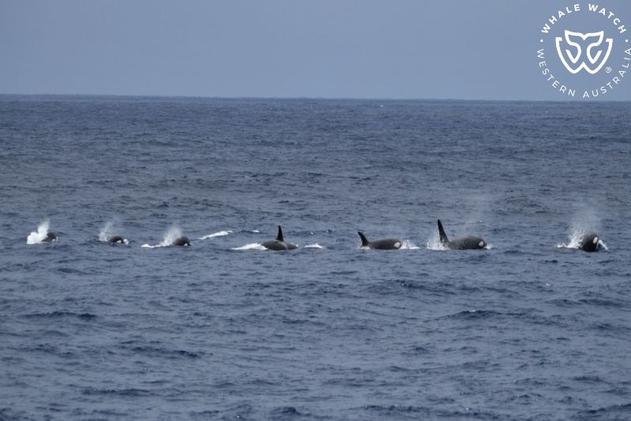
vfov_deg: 4.3
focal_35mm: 320
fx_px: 5607
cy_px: 210
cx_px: 316
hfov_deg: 6.4
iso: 560
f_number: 5.6
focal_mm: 320
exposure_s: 1/8000
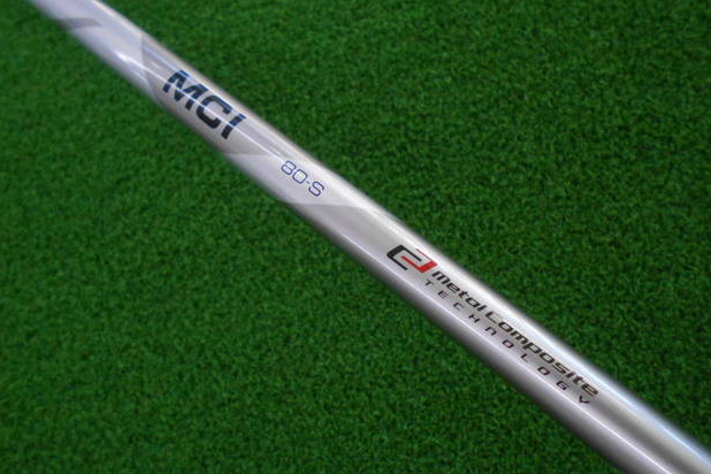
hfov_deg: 65.5
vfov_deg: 46.4
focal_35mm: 28
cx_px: 360
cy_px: 216
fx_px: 553
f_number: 3.2
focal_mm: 4.6
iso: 560
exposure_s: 1/250
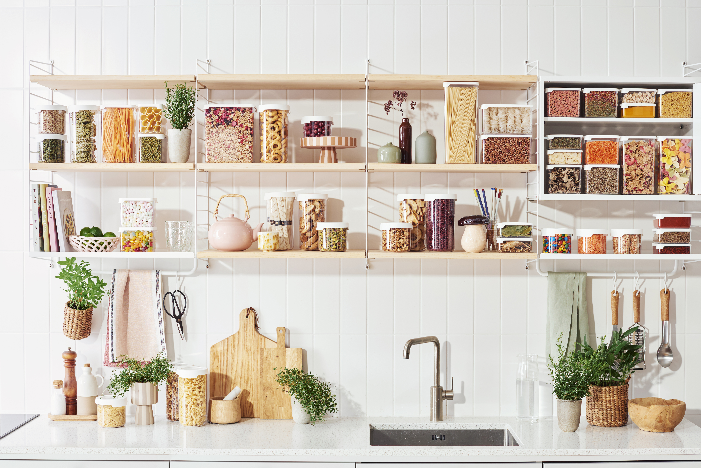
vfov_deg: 25.1
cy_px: 237
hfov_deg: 36.8
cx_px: 377
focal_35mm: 54
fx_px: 1052
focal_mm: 50
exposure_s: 1/125
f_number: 5.6
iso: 125
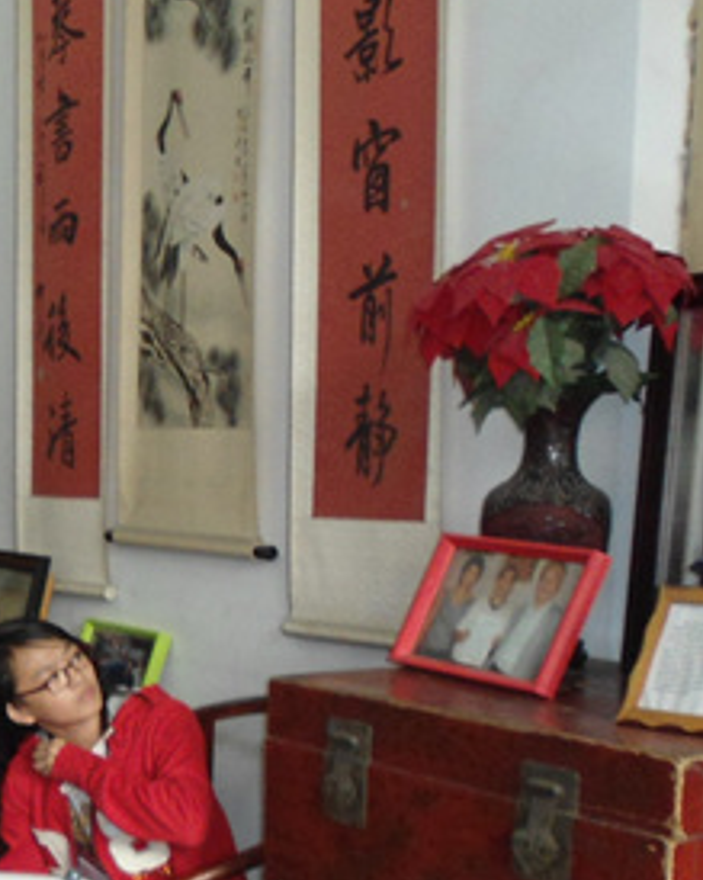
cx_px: -514
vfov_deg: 25.0
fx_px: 1926
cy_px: 790
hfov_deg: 17.4
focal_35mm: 74
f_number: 2.8
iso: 200
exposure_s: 1/30
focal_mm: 4.7
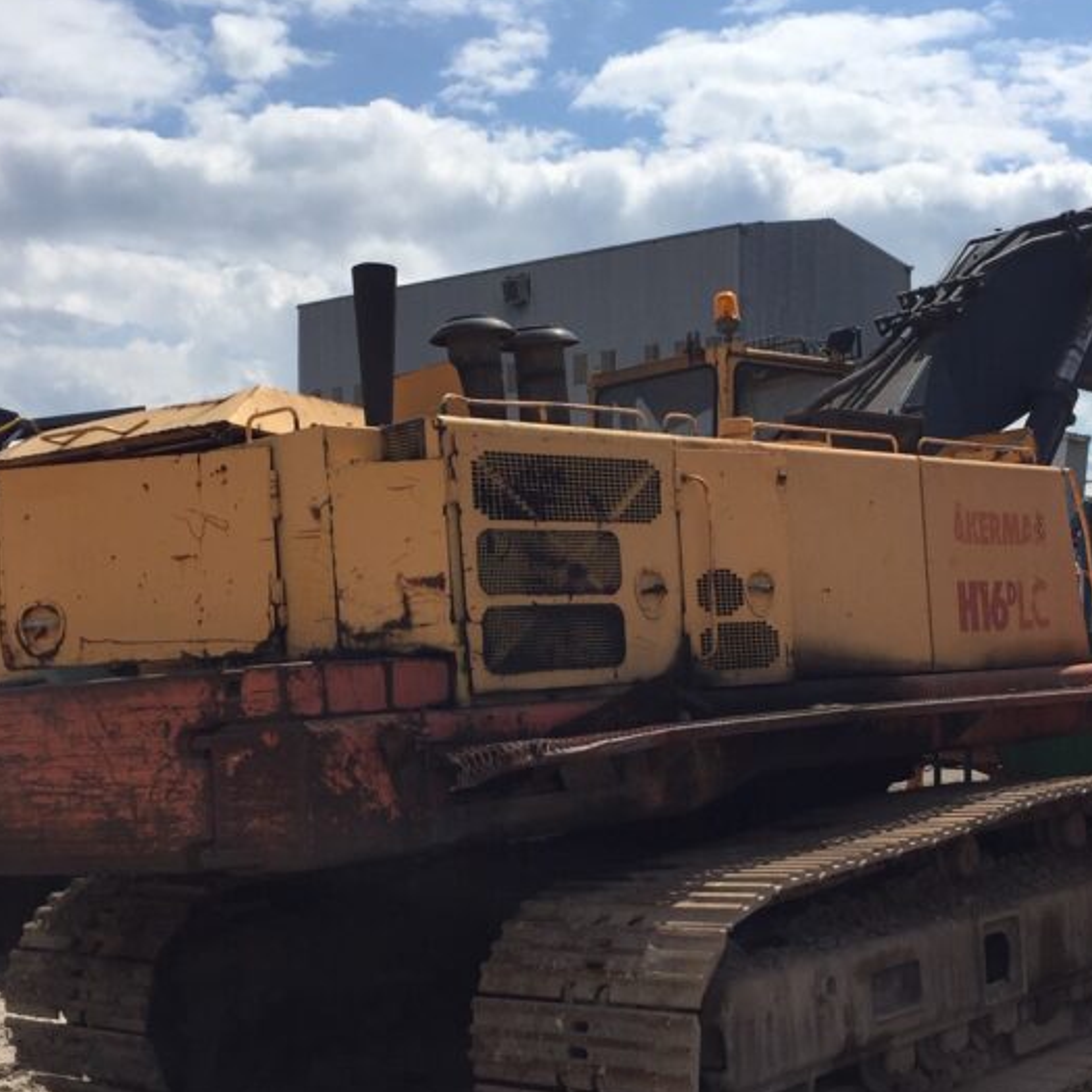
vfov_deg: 33.9
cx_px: 720
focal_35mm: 50
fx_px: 1785
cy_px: 636
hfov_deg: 33.7
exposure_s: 1/3968
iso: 32
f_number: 2.2
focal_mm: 4.15
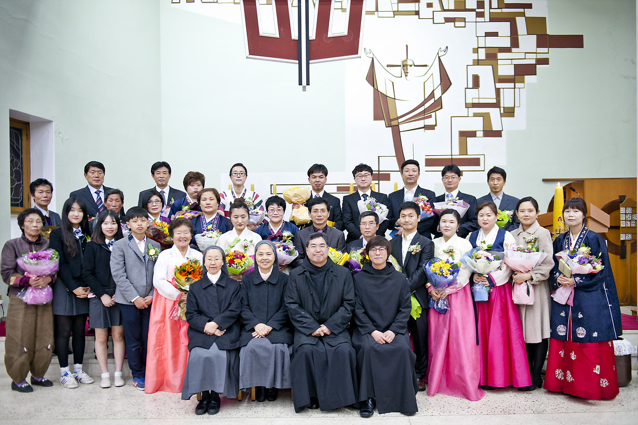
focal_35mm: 31
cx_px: 319
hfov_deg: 60.3
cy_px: 212
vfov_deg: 42.3
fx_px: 549
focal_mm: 31
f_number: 2.8
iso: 1600
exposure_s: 1/50
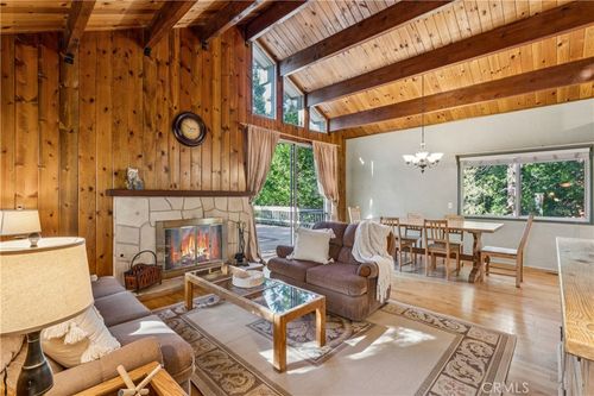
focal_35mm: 16
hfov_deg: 95.3
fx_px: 270
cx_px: 297
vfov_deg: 72.4
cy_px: 198
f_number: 13
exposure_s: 1
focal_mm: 16.4
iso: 100
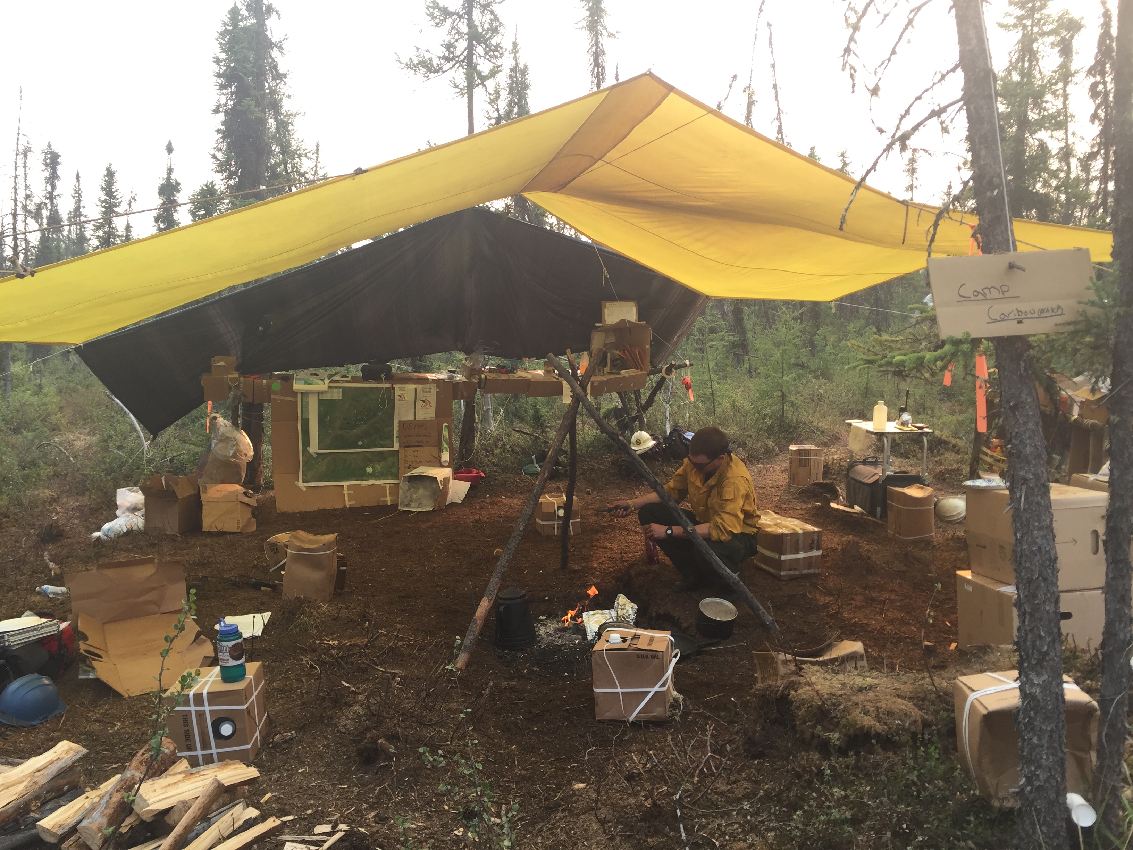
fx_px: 949
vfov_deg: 48.2
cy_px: 425
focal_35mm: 29
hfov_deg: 61.7
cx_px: 566
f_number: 2.2
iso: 32
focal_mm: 4.15
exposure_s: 1/250
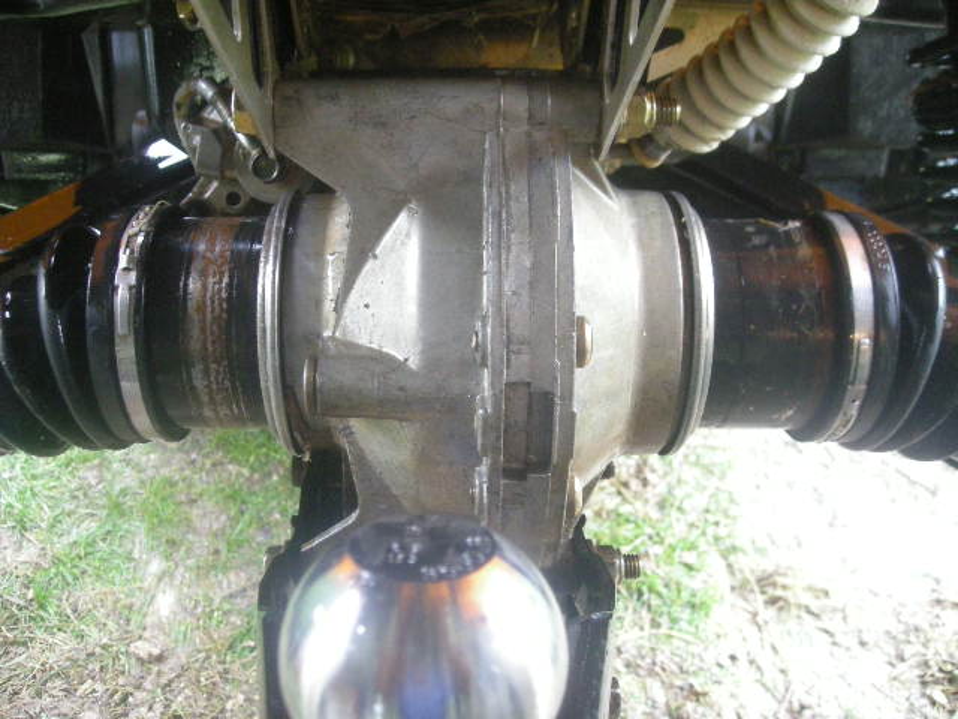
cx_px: 479
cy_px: 360
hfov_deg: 52.6
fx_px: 969
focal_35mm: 35
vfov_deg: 40.7
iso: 400
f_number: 2.8
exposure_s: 1/19.7
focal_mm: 5.7
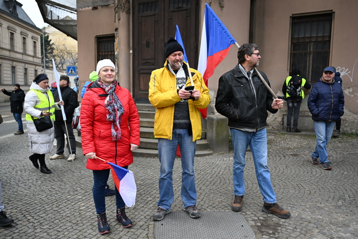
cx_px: 179
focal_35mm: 29
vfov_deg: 45.0
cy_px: 120
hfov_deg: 63.7
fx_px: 288
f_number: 3.5
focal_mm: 29
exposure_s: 1/2500
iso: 1250
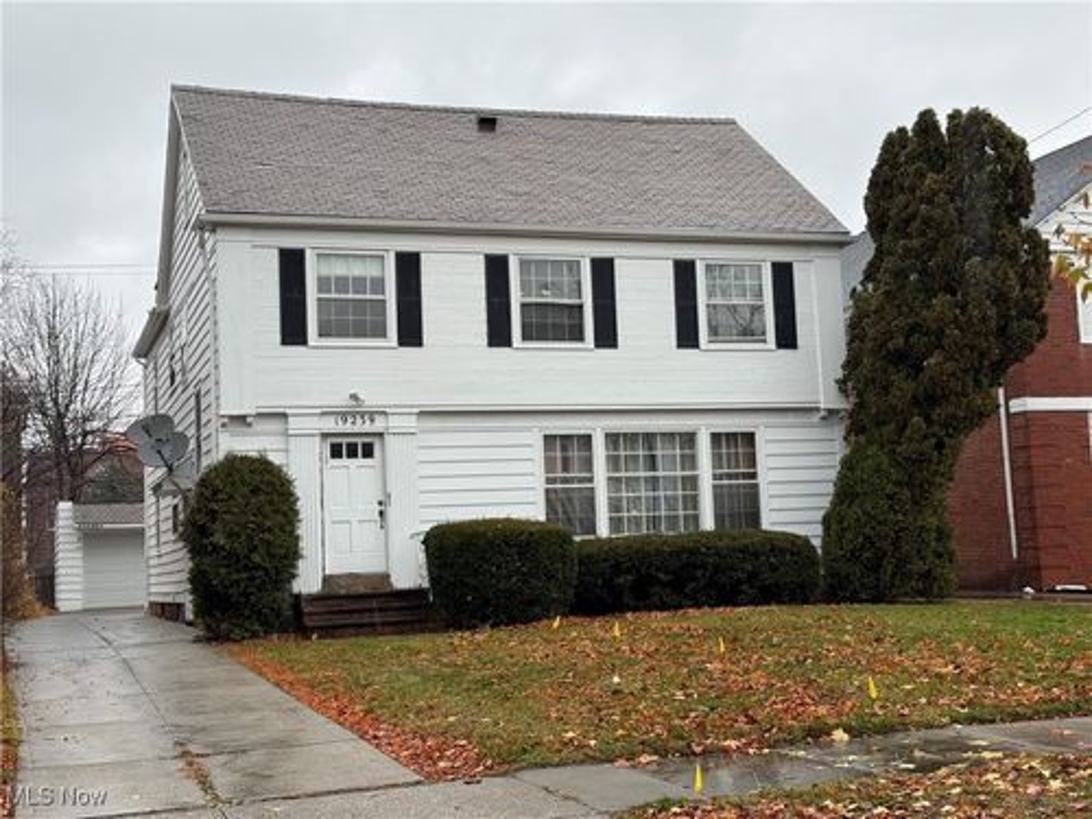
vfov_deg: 30.3
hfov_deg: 39.7
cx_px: 546
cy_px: 410
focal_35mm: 48
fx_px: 1514
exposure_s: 1/315
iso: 64
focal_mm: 6.76
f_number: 1.78
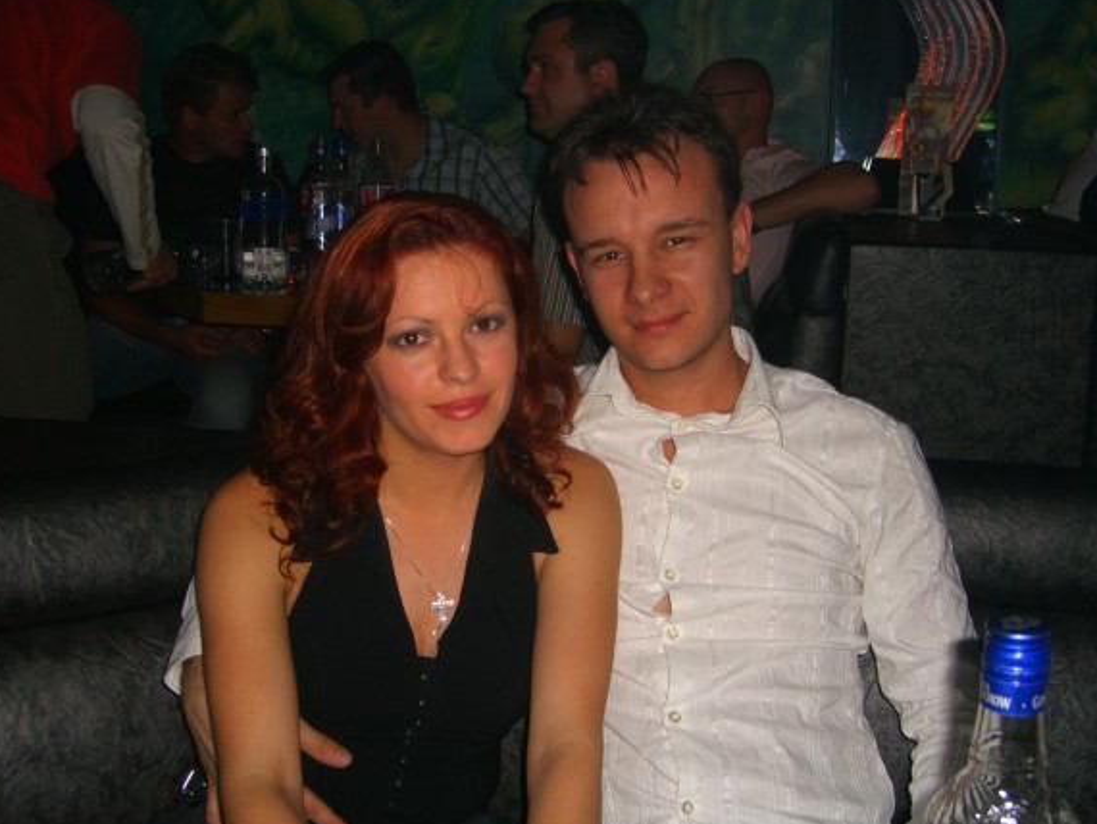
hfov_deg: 46.8
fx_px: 1268
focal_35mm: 40
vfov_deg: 36.0
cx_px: 535
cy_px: 408
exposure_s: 1/60
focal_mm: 7.9
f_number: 2.8
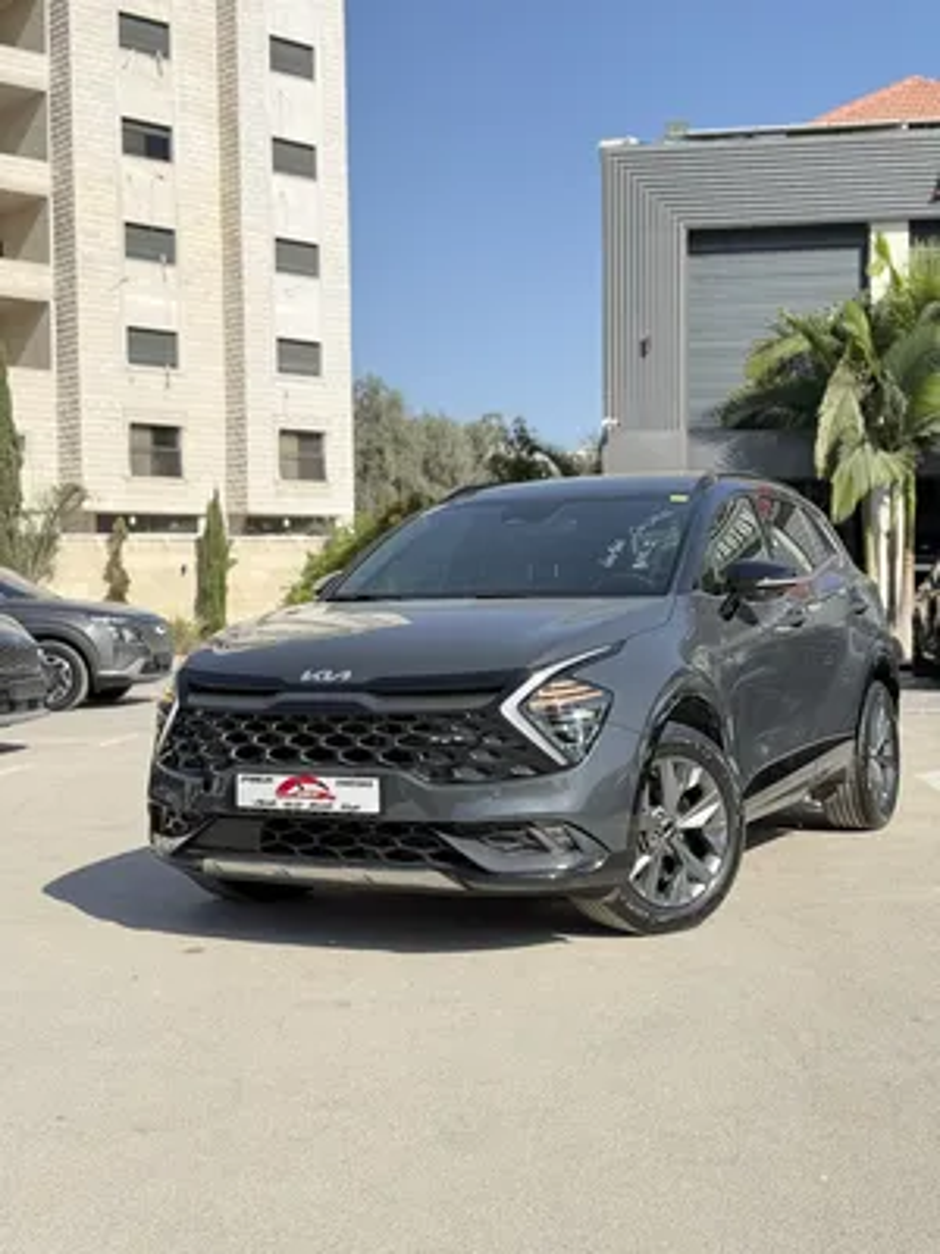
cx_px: 470
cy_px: 627
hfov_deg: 30.3
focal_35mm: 48
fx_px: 1738
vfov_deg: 39.7
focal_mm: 6.76
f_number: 1.78
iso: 100
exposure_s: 1/2033
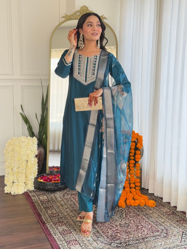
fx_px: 346
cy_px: 124
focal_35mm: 48
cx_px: 94
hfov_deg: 30.3
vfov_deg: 39.7
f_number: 1.78
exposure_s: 1/91
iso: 200
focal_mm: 6.76
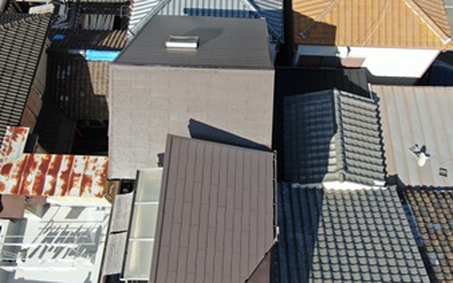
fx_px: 420
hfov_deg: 56.7
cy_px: 123
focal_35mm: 34
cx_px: 228
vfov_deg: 37.2
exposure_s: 1/800
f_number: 3.1
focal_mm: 5.33
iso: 100
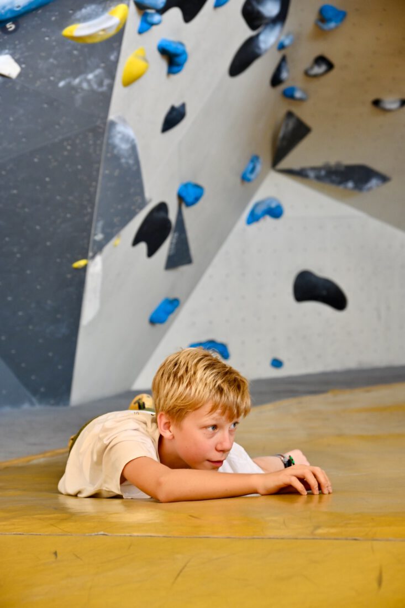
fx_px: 1452
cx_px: 202
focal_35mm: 86
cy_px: 304
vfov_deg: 23.6
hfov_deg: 15.9
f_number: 6.3
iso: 1400
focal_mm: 86
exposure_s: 1/60
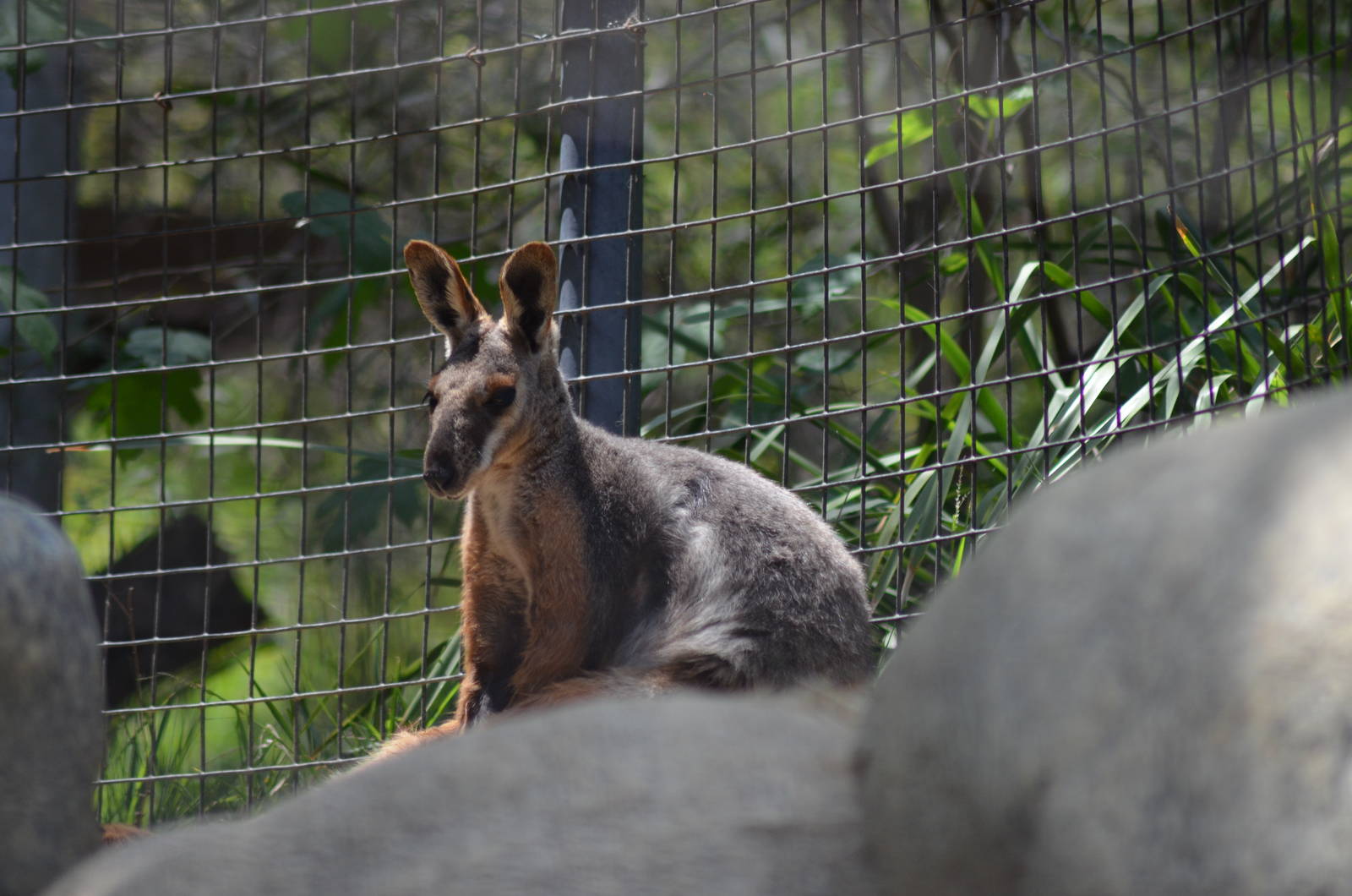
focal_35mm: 390
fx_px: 14617
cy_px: 448
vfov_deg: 3.5
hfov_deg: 5.3
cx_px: 676
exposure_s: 1/1000
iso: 500
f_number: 5
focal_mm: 260
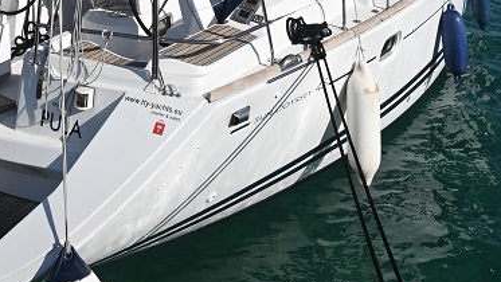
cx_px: 228
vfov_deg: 16.5
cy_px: -329
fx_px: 638
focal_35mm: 48
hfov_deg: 42.8
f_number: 9
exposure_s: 1/500
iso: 100
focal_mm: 12
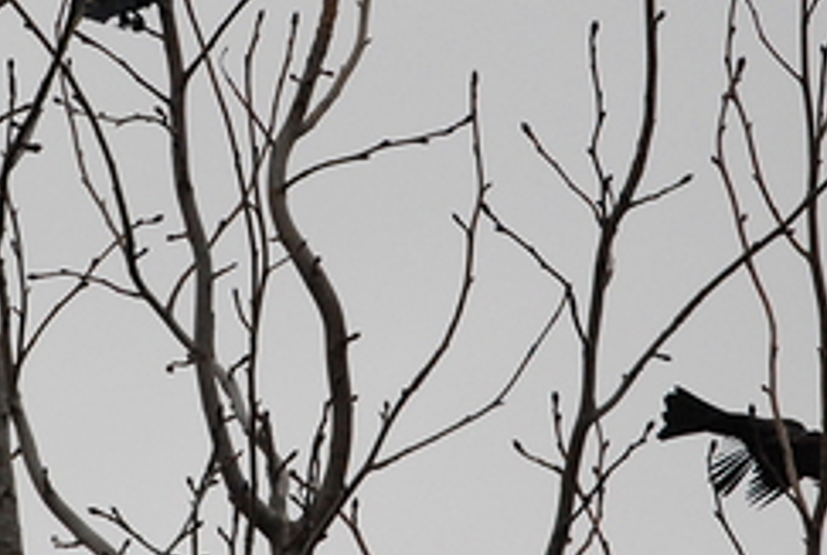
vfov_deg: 1.9
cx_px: 126
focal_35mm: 742
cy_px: 126
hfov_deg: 2.8
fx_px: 17076
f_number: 8
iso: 1600
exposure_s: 1/4000
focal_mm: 200
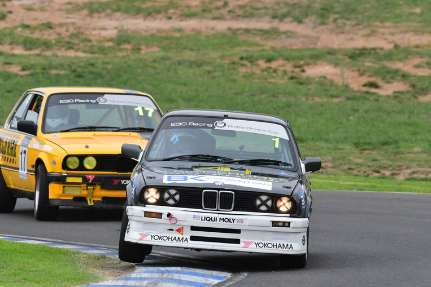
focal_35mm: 755
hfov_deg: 2.7
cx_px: 223
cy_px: 149
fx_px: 9040
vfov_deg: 1.8
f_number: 9
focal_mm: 480
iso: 2000
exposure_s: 1/640
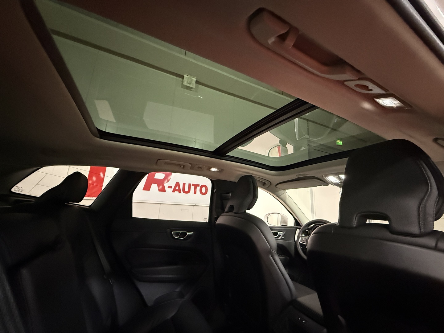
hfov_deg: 102.1
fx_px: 180
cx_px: 222
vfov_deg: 85.7
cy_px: 166
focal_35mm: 14
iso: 1250
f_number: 2.2
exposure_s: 1/60
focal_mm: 2.22
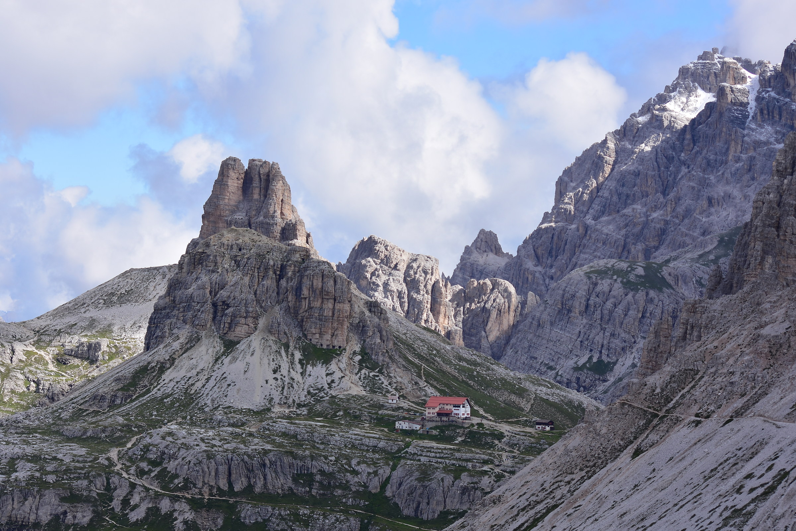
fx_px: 2322
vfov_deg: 13.0
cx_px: 398
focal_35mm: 105
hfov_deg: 19.5
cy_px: 266
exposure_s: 1/800
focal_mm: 70
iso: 125
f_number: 5.6
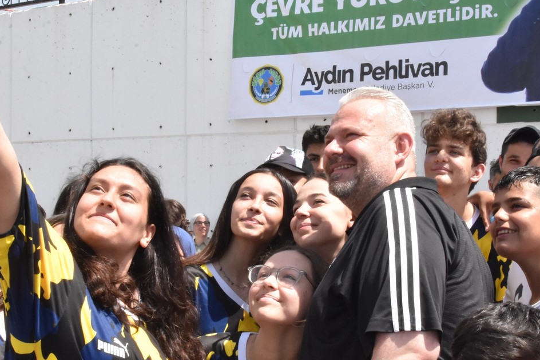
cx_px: 252
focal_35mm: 61
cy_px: 207
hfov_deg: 32.9
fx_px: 915
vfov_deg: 22.2
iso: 2000
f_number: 22
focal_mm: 24
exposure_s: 1/250
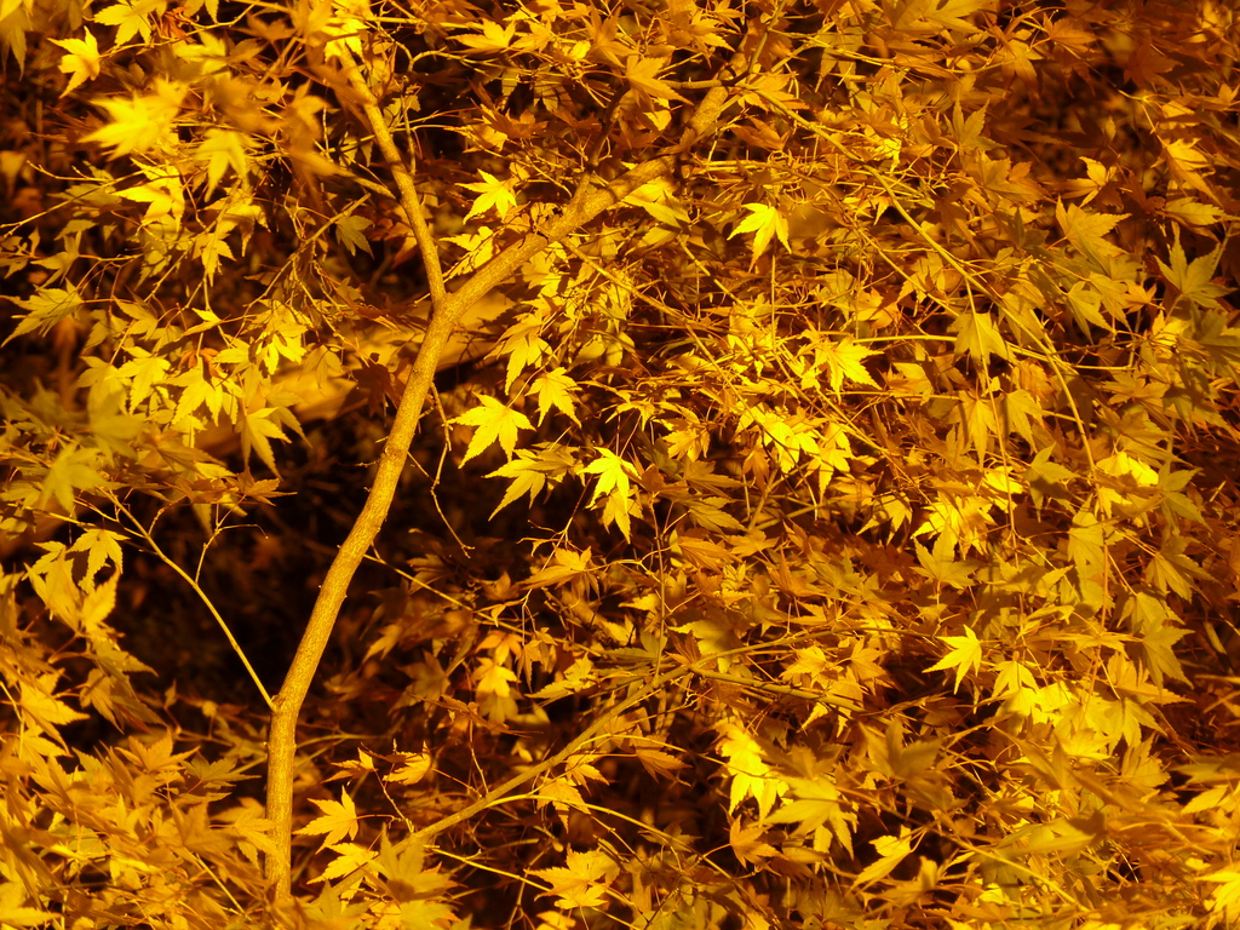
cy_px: 465
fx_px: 8167
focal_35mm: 228
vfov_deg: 6.5
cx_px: 620
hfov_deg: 8.7
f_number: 3.7
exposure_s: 2.5
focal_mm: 40.5
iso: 100
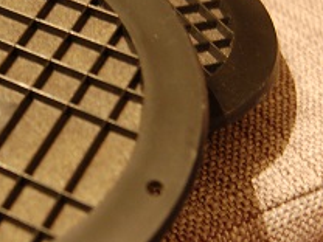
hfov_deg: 20.0
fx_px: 890
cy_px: 90
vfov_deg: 15.5
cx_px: 5
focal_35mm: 95
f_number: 3.8
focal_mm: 23
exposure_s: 1/5
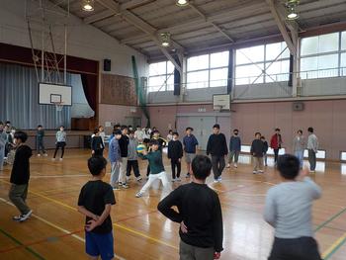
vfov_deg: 46.8
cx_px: 173
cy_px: 130
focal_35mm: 30
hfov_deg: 59.9
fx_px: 300
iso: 125
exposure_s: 1/60
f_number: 3.3
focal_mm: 4.1
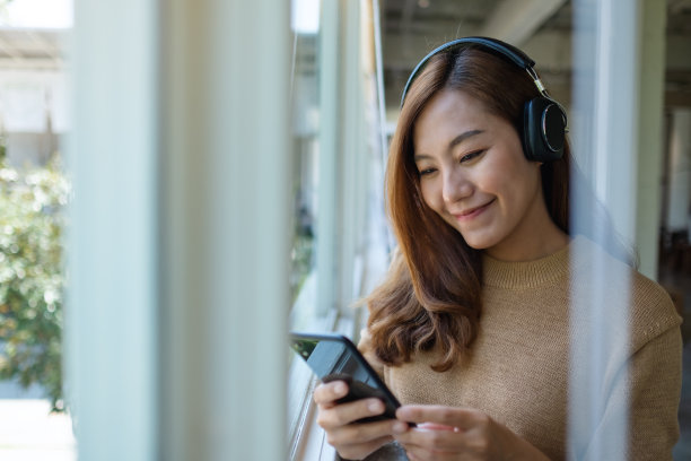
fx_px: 672
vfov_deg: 37.9
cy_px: 230
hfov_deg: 54.4
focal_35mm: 35
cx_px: 346
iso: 200
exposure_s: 1/1400
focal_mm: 23
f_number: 1.4
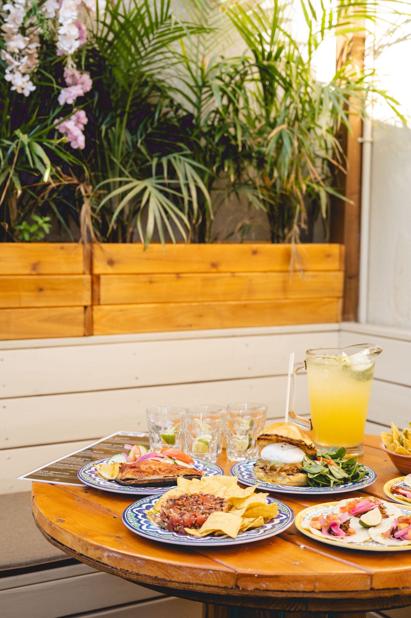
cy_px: 309
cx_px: 206
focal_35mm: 50
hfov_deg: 27.0
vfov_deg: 39.6
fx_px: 857
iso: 400
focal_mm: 50
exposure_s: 1/400
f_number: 4
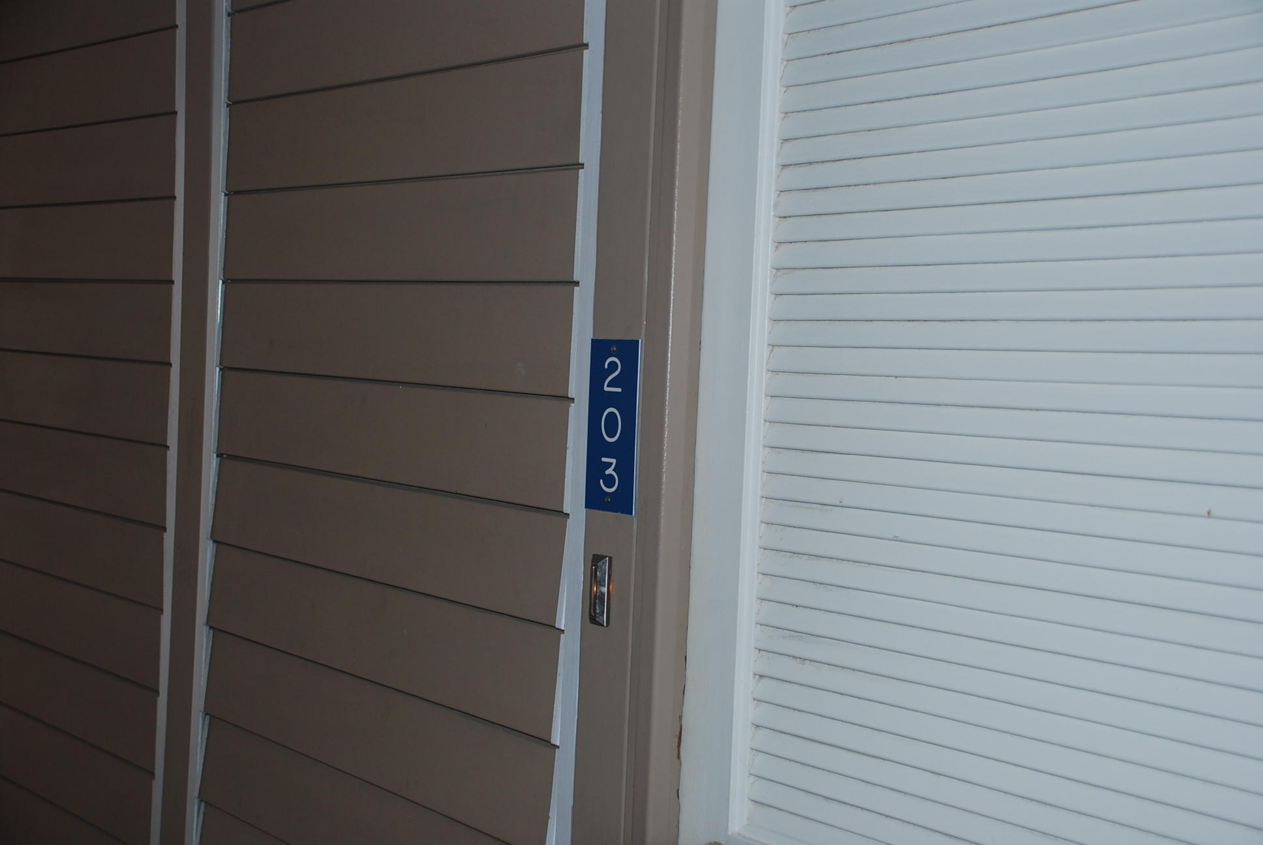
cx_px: 632
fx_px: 1686
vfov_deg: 28.2
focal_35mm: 48
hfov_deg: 41.1
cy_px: 422
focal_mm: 32
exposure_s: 1/60
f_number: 4.2
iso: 200
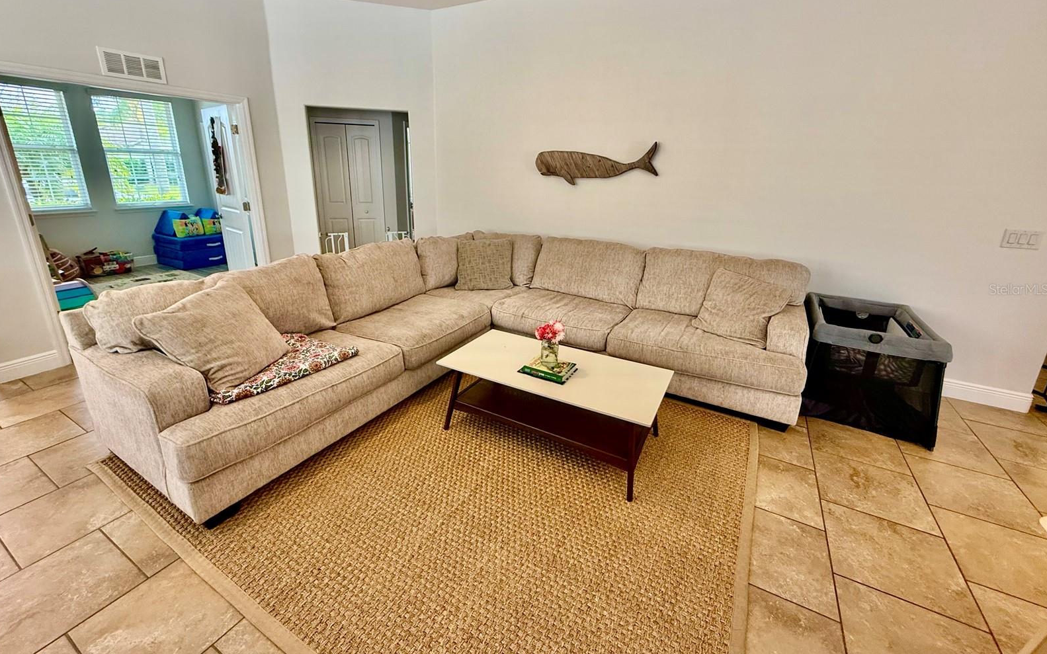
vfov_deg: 74.5
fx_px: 428
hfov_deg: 101.5
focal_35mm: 15
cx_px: 523
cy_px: 289
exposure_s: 1/120
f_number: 2.2
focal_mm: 2.22
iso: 320
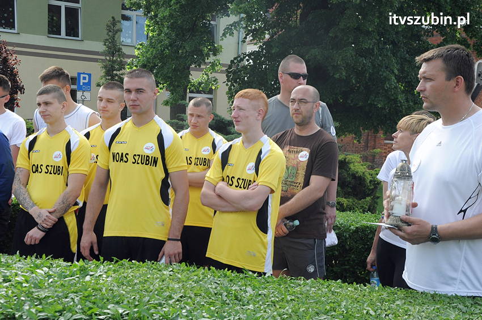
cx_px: 241
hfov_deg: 35.1
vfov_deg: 23.7
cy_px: 160
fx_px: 762
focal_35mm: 57
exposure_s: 1/400
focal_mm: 38
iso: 800
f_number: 10
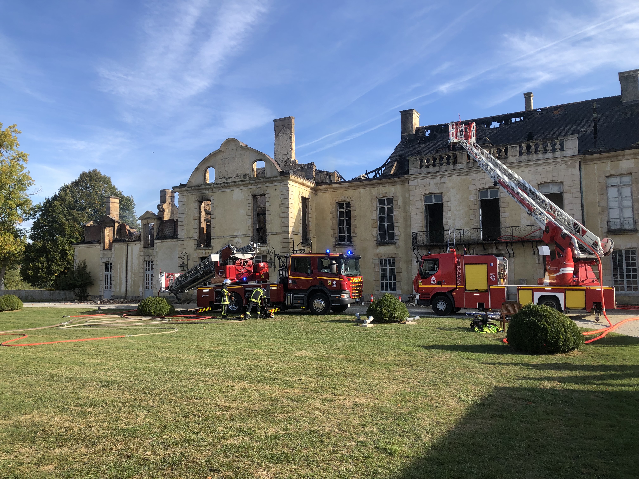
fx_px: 517
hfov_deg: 63.4
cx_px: 320
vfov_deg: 49.7
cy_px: 240
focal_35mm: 28
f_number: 1.8
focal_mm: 3.99
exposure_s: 1/1021
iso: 20
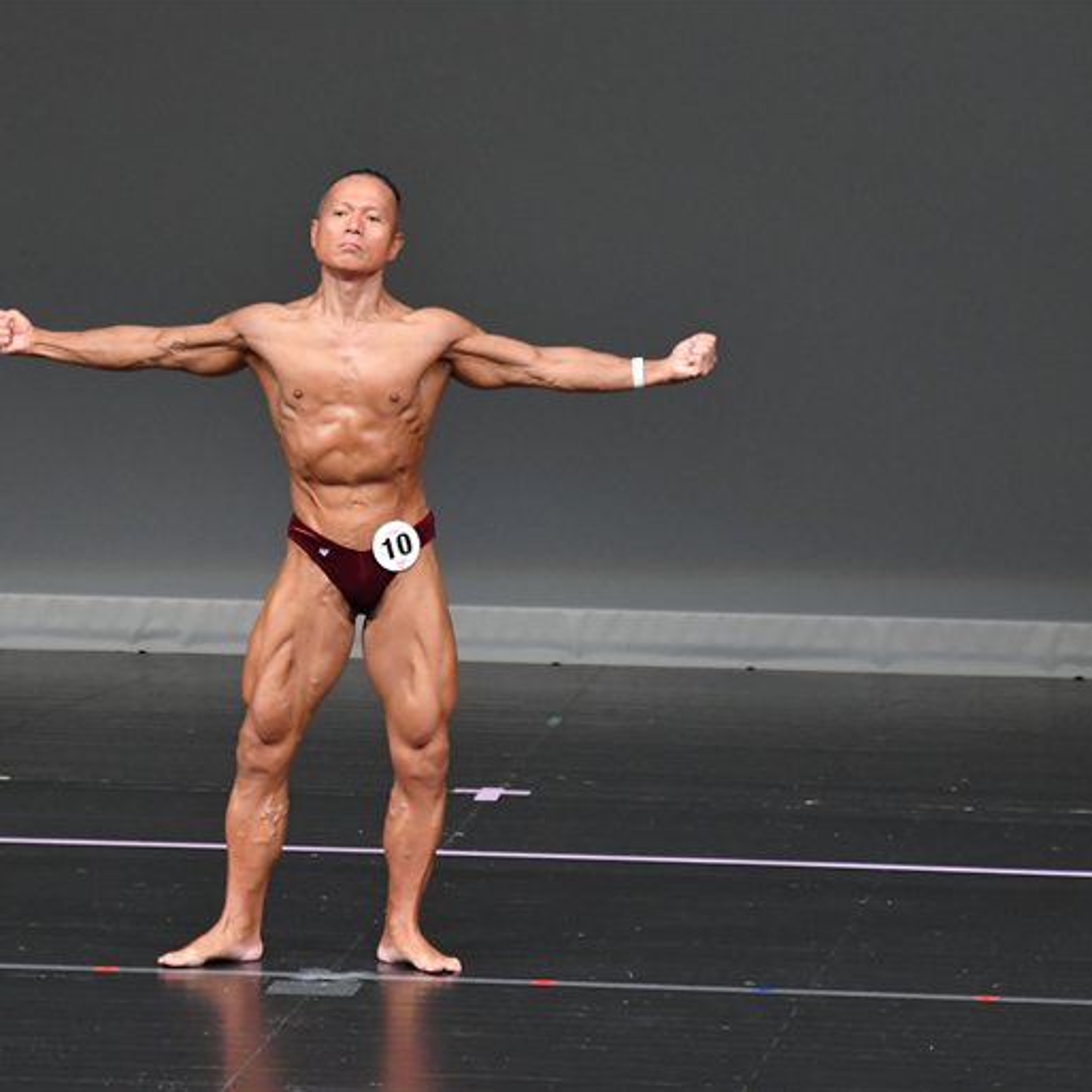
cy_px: 545
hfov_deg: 4.6
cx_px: 399
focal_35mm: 385
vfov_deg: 4.6
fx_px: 13741
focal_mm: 200
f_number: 5.6
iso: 4000
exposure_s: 1/400
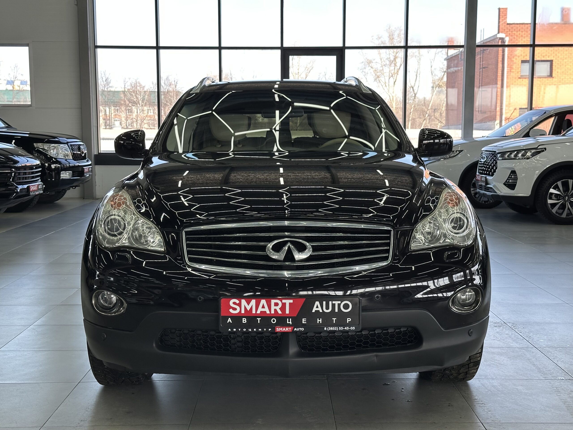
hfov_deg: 39.7
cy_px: 215
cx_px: 286
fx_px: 795
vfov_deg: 30.3
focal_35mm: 48
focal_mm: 6.86
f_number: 1.78
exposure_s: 1/235
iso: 50
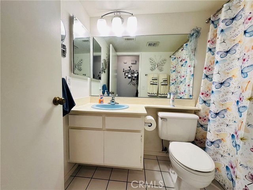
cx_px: 126
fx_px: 102
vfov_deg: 85.7
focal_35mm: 14
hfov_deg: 102.1
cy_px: 95
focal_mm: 2.22
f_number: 2.2
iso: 160
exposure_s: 1/120
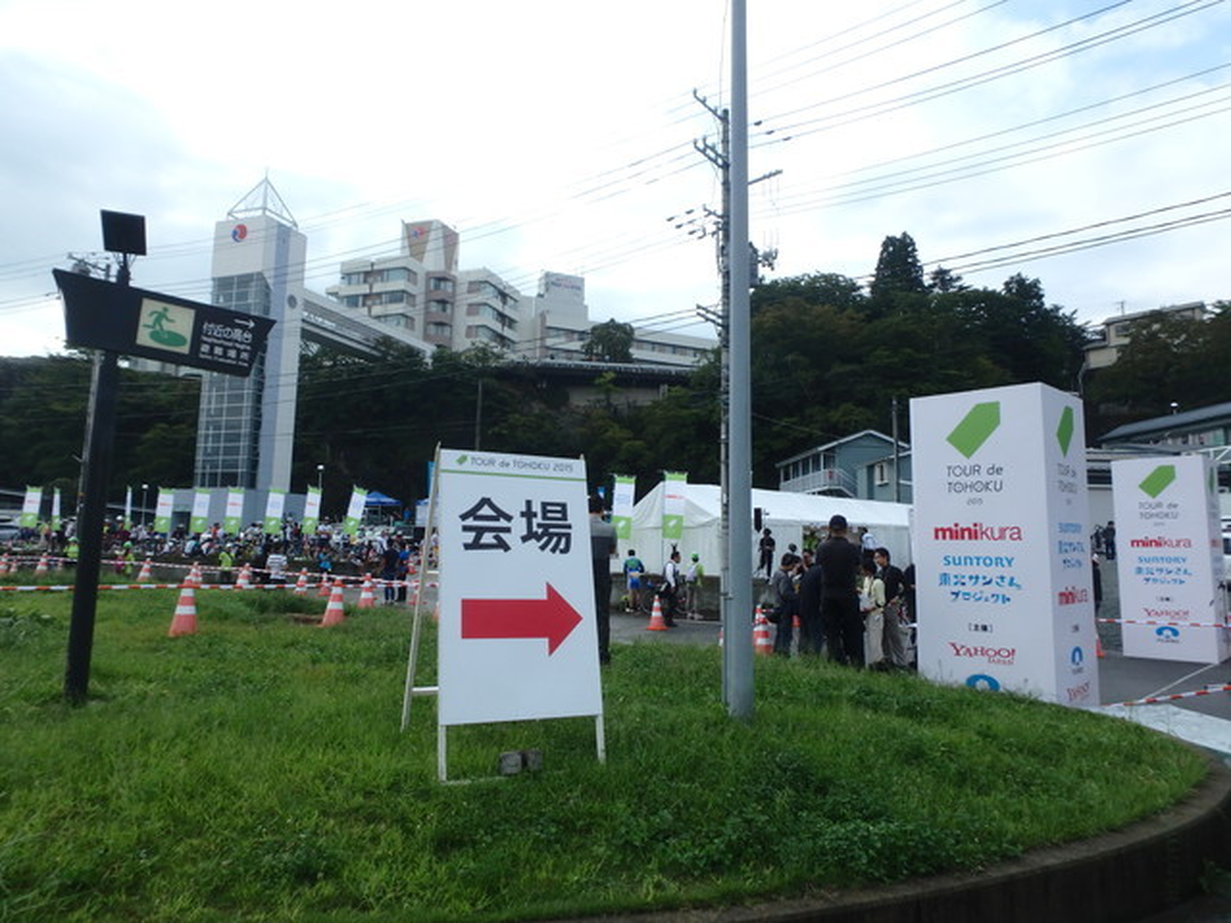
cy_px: 462
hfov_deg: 79.0
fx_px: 747
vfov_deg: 63.4
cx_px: 616
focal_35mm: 21
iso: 125
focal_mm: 3.7
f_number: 3.5
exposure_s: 1/640
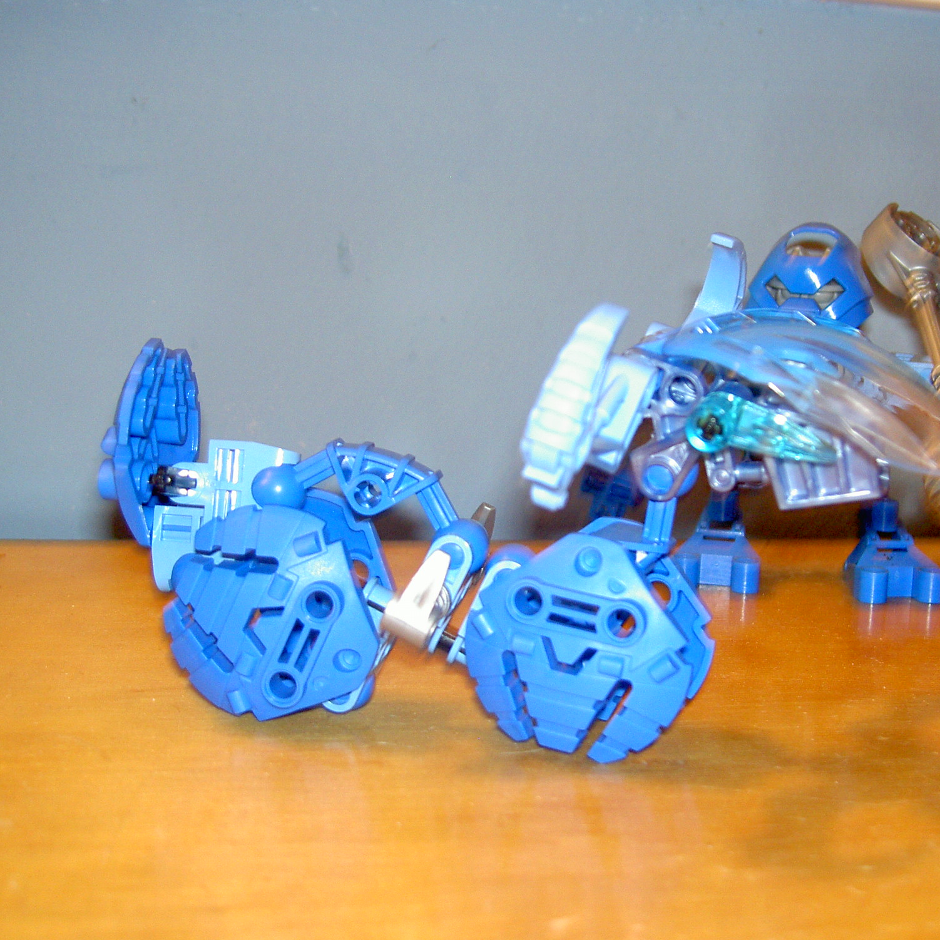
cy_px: 471
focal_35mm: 47
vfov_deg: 36.1
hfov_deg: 36.0
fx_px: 1444
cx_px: 545
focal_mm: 8
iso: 200
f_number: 2.8
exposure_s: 1/8
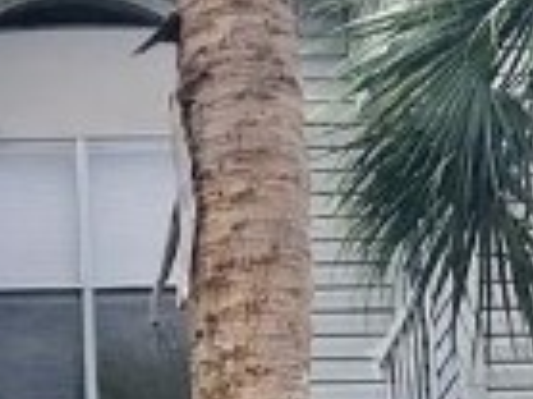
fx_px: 3185
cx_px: -433
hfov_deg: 9.1
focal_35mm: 207
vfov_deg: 6.9
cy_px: 821
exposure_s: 1/923
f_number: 1.8
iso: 20
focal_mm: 4
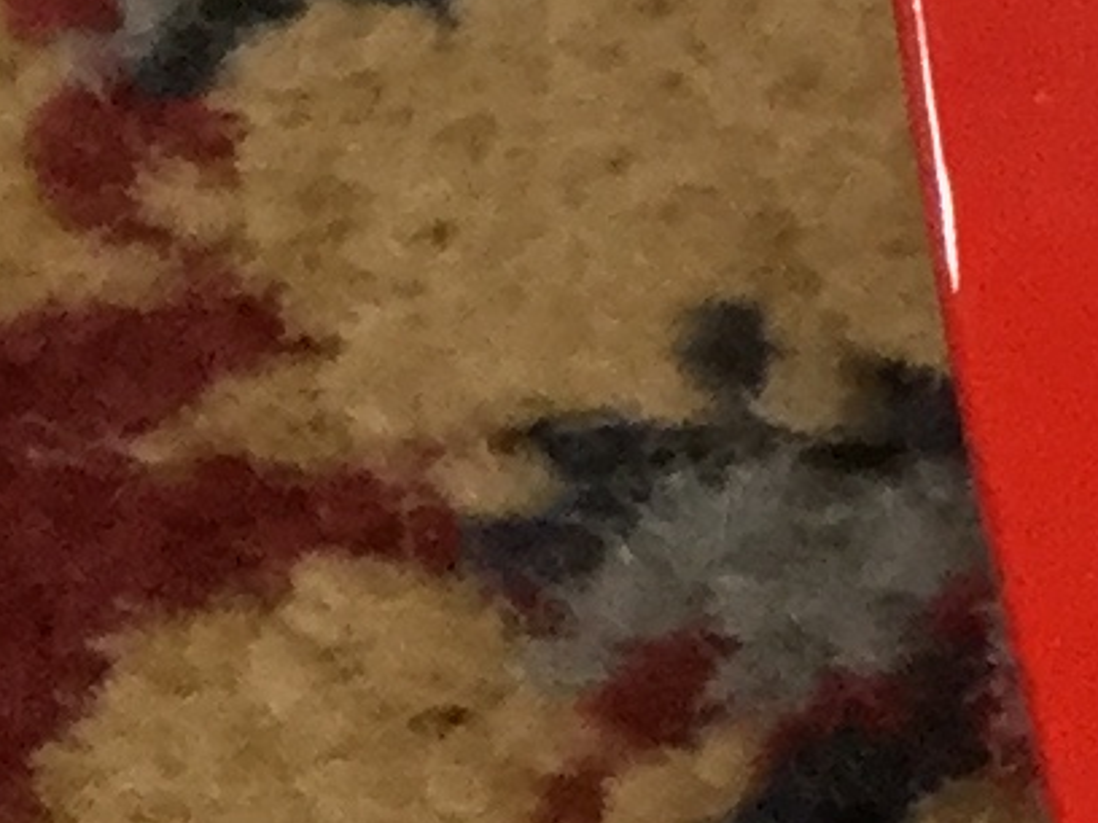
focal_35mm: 248
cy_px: -1442
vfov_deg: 5.7
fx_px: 7866
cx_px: 4319
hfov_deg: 6.5
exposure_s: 1/30
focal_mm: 3.3
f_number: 2.4
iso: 64
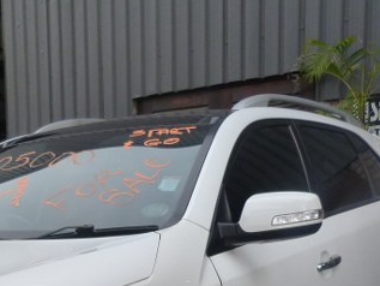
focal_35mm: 63
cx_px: 55
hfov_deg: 29.7
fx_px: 692
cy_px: 338
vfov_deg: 21.7
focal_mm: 4.5
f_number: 2.8
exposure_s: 1/60
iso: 160
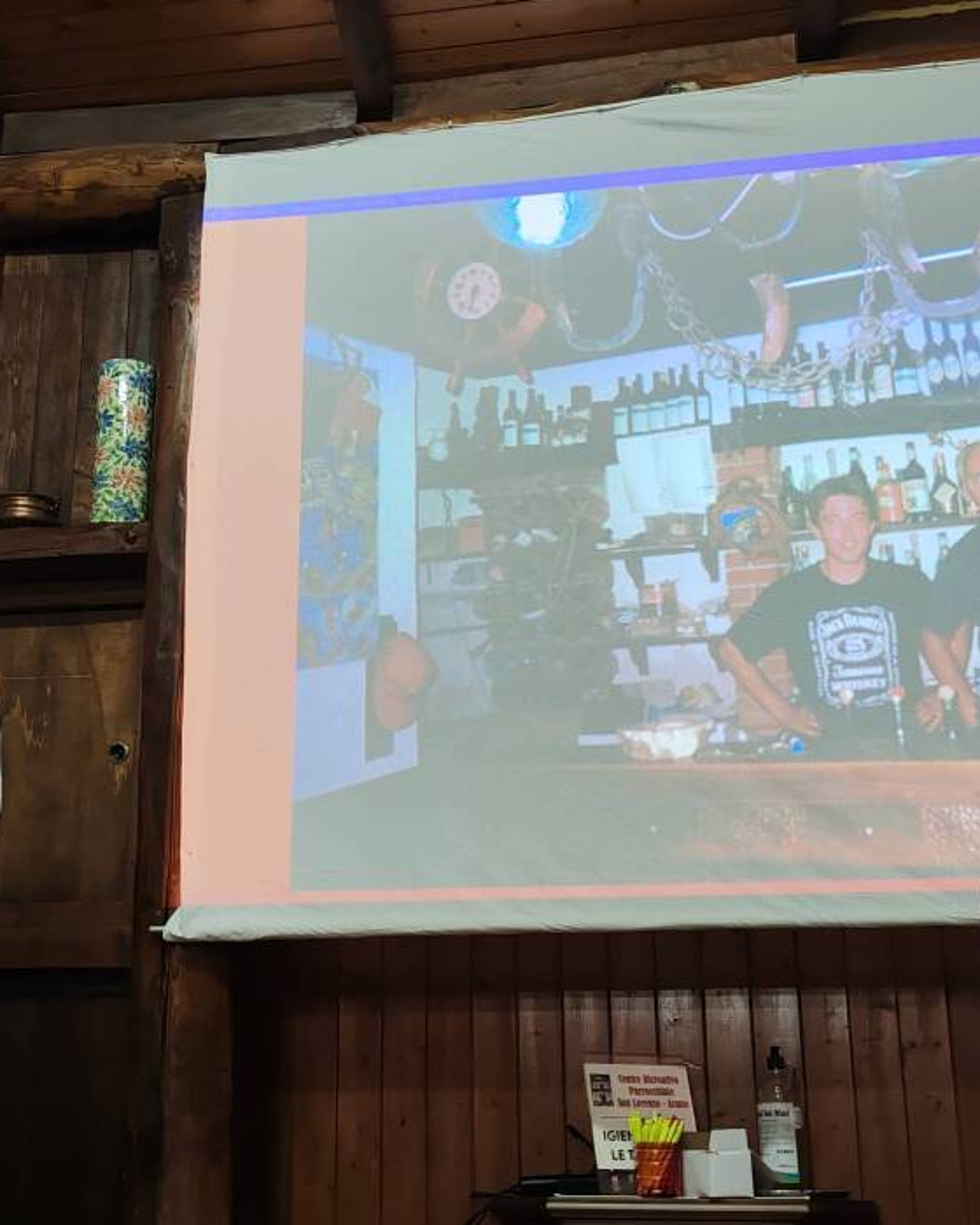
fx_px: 1813
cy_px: 584
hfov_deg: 30.1
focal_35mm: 50
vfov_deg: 37.3
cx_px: 369
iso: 1000
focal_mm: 6.12
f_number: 1.9
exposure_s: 1/100
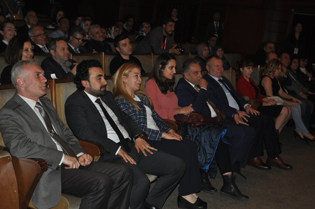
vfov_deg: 23.7
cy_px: 104
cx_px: 158
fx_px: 498
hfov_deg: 35.1
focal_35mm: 57
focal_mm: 38
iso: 800
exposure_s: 1/60
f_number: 4.2
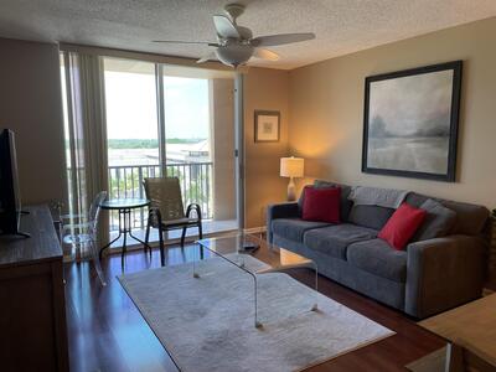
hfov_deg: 67.3
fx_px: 373
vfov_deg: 53.1
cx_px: 248
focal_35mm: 26
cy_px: 186
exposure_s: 1/120
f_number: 1.6
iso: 80
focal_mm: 4.2
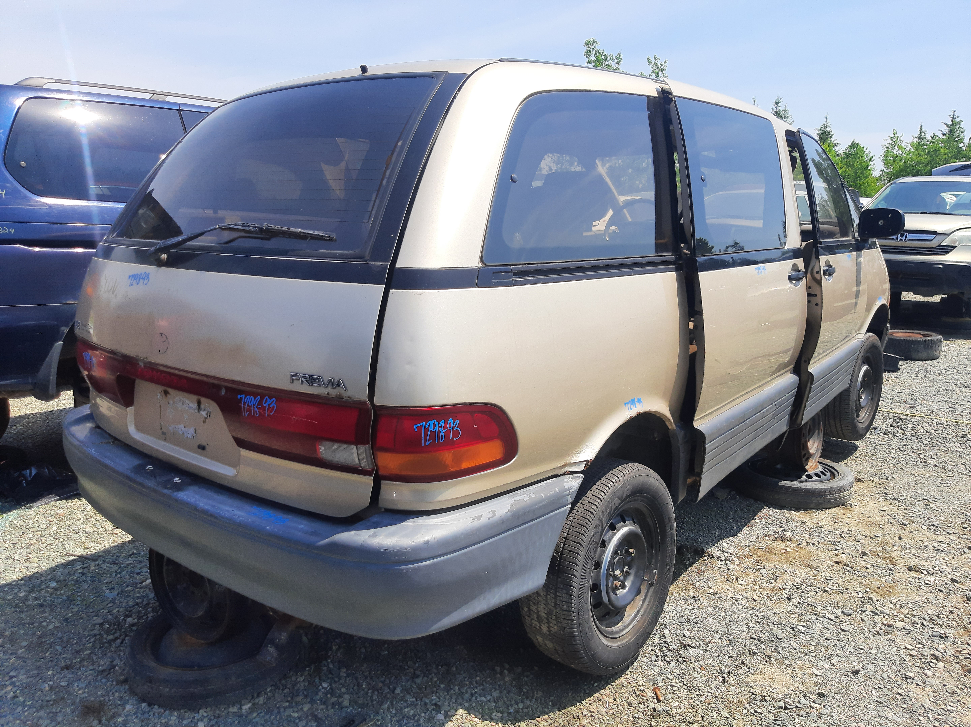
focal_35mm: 26
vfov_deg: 53.0
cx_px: 486
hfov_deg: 67.3
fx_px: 729
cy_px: 364
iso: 40
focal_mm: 3.92
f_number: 1.7
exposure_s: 1/1305
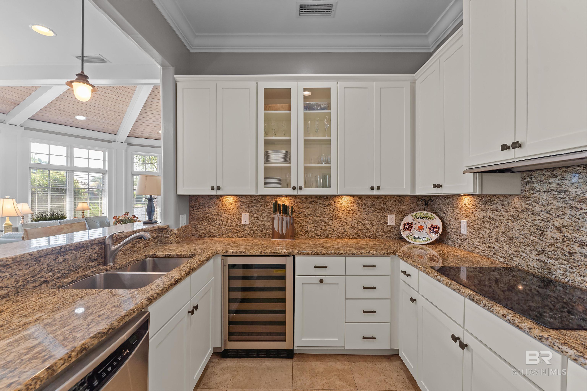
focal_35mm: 15
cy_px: 196
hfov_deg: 99.6
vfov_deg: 76.6
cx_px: 294
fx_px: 248
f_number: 8
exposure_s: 1/20
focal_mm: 15.2
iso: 400
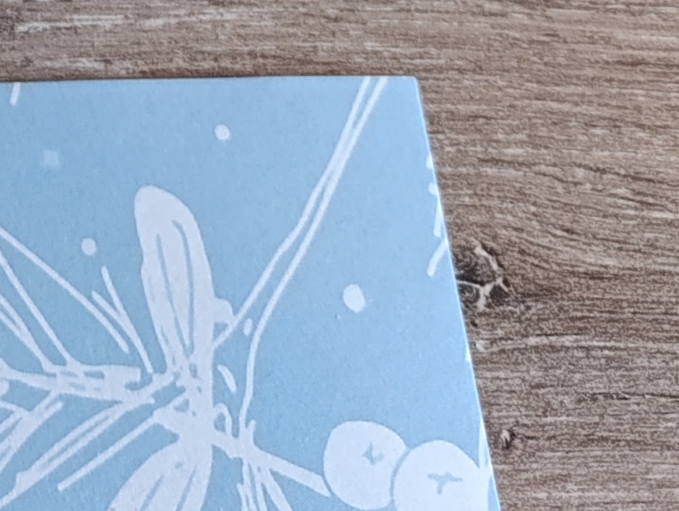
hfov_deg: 14.6
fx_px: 2396
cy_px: -777
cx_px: -455
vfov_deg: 10.3
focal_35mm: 122
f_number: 1.6
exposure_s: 1/50
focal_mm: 6.14
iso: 1250
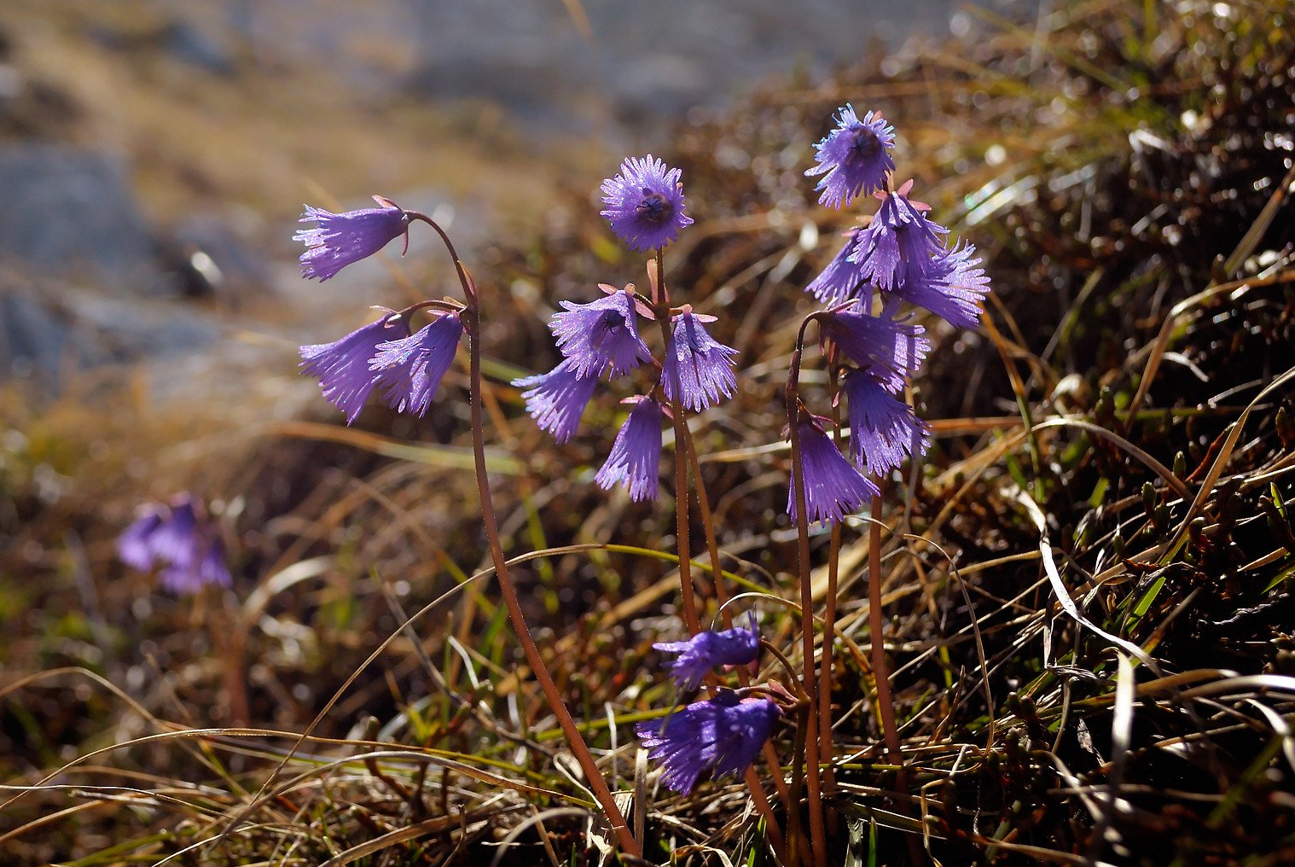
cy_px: 422
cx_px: 309
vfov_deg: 19.8
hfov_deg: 28.8
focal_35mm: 69
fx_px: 2477
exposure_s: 1/400
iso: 200
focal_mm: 29
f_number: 6.3
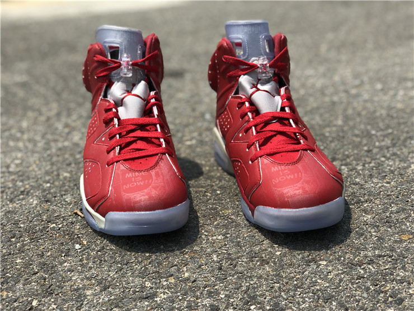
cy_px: 156
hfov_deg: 36.8
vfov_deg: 28.0
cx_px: 207
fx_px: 622
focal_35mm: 52
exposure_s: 1/1021
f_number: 2.4
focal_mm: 6
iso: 16
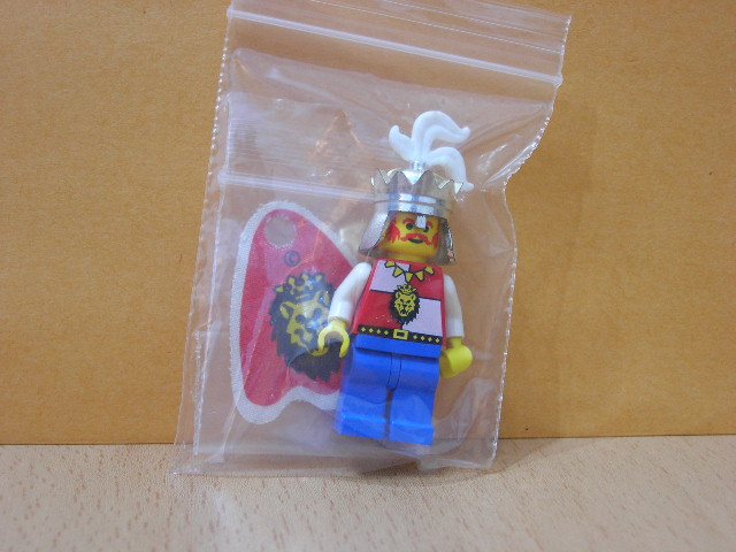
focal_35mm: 61
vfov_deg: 24.0
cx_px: 368
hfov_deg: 31.7
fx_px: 1297
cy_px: 276
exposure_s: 1/3.4
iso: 118
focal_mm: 12.7
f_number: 3.5
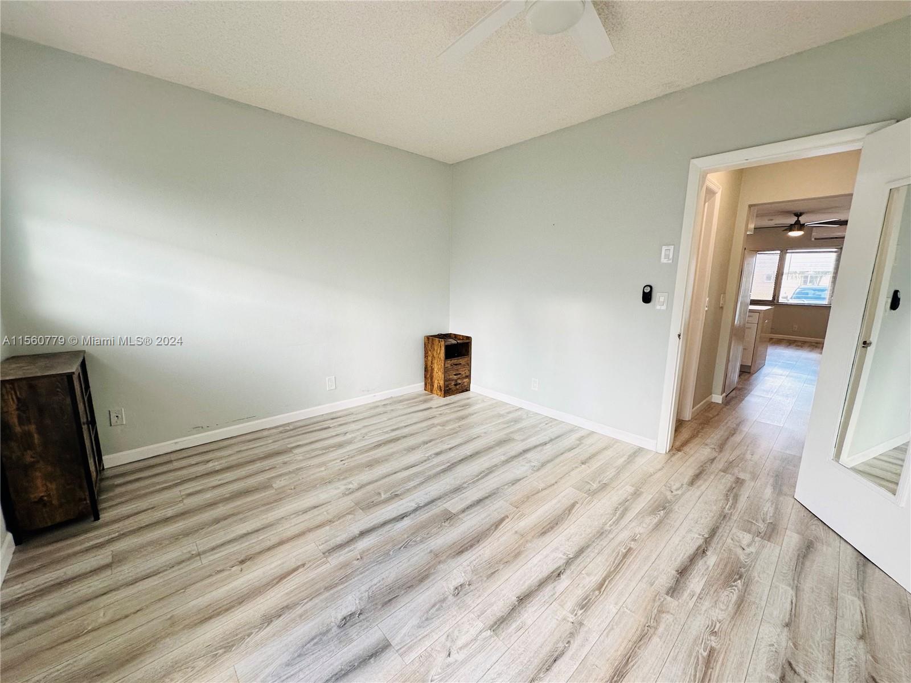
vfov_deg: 85.7
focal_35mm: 14
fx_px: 368
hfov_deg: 102.1
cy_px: 342
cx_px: 456
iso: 125
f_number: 2.2
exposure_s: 1/120
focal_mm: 2.22
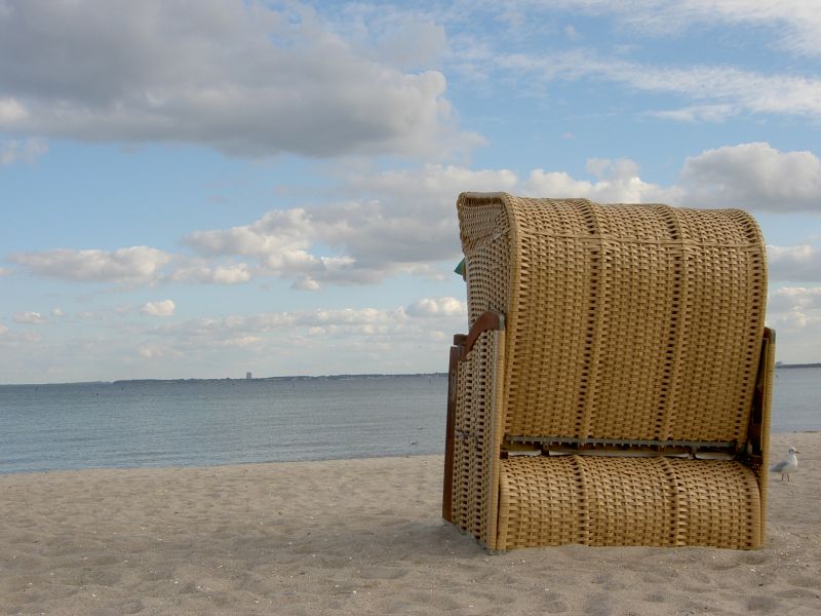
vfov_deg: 30.9
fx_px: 1115
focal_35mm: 47
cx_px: 410
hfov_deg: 40.4
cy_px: 308
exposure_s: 1/250
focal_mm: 7.7
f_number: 5.7
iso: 50
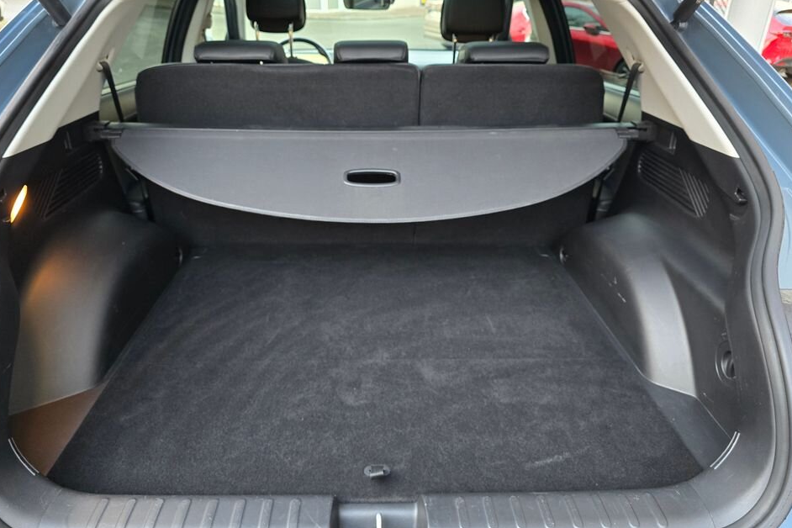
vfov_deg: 49.5
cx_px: 364
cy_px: 240
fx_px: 572
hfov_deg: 69.3
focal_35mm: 26
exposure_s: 1/100
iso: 500
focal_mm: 6.3
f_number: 1.7
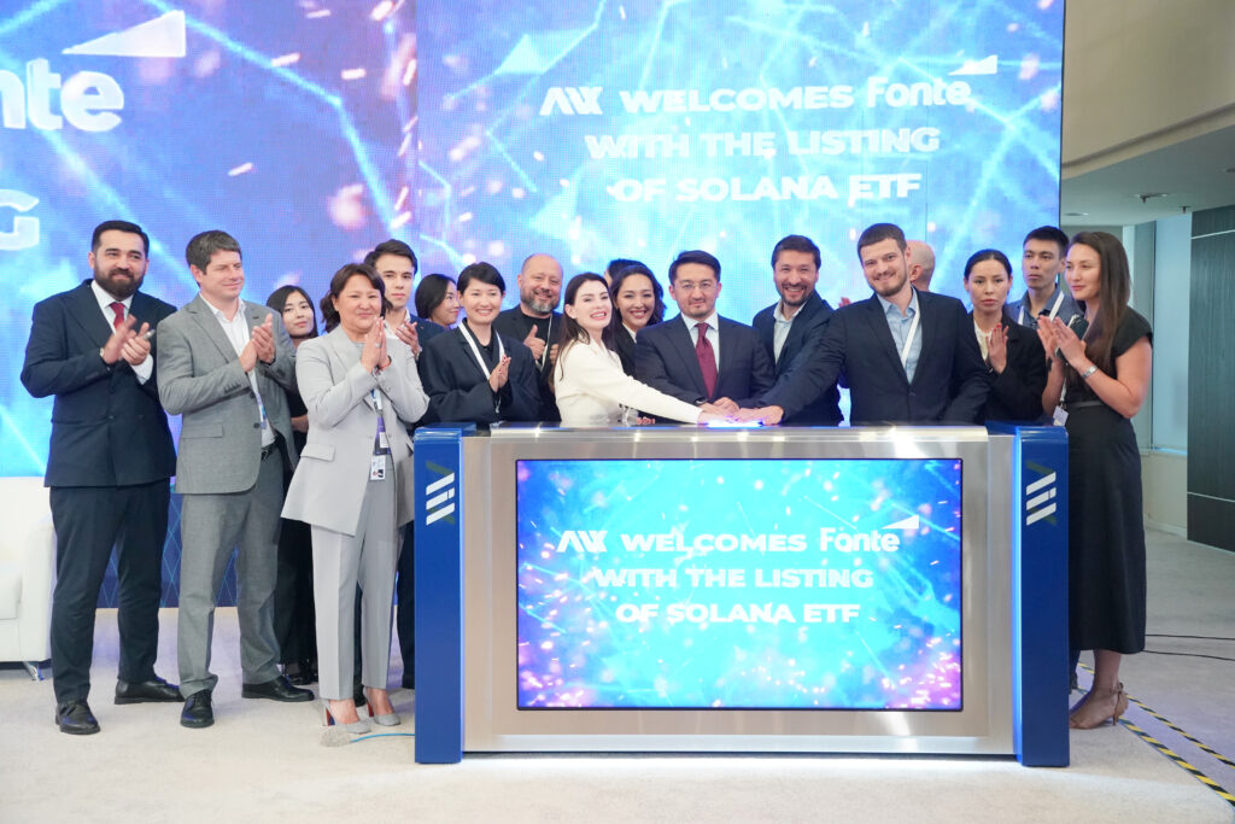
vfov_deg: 32.6
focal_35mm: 41
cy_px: 412
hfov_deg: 47.4
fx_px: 1407
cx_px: 618
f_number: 5.6
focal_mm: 41
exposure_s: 1/125
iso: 4000
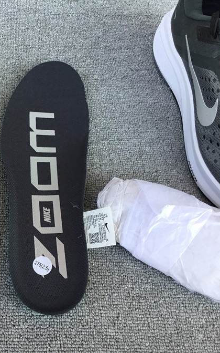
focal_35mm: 44
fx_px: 422
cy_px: 176
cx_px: 10
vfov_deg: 45.3
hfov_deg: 27.8
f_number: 2.4
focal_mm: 3.3
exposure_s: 1/100
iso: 25
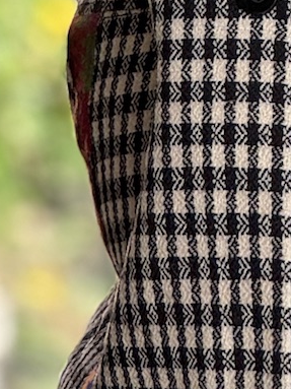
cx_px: 530
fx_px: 4172
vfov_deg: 5.2
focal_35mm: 372
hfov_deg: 4.0
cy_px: -509
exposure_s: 1/99
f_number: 2.8
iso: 50
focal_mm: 9
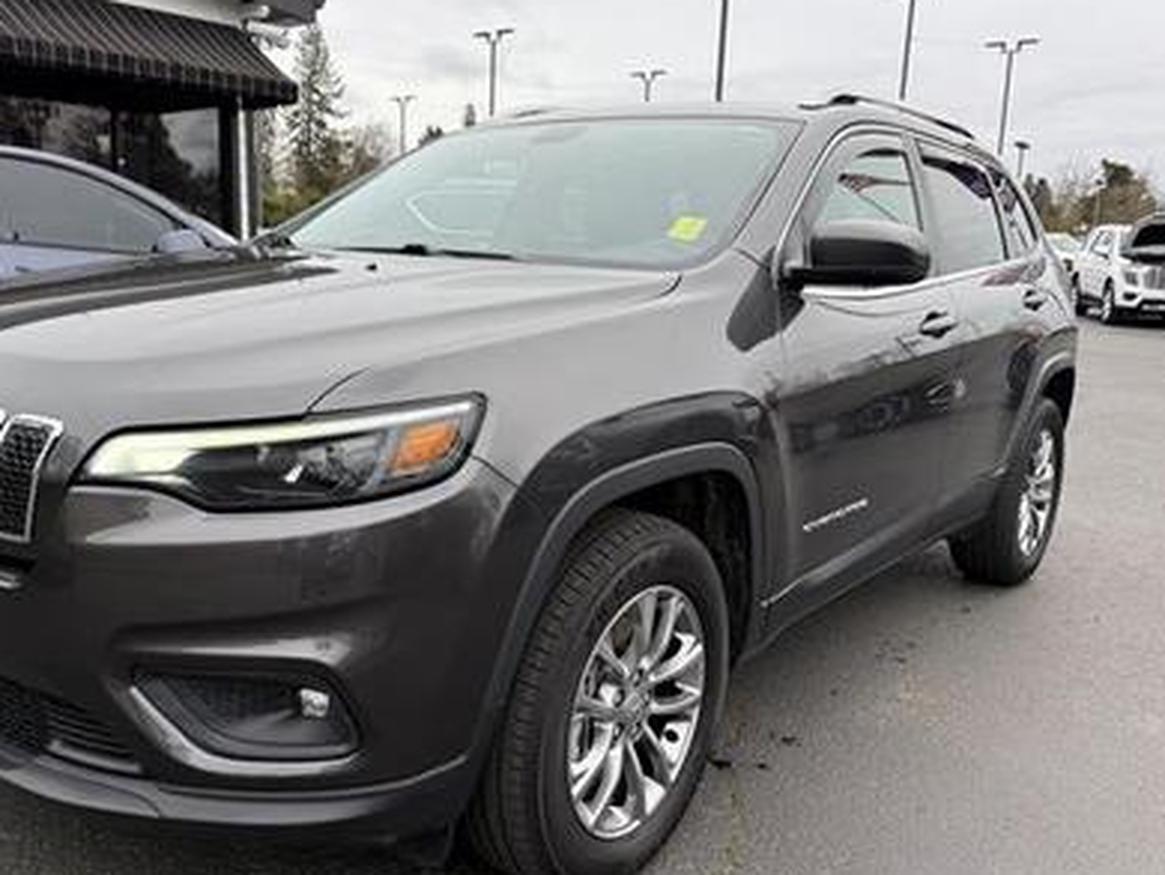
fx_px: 1044
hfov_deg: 57.8
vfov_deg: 45.5
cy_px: 451
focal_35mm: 31
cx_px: 457
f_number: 1.78
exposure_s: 1/1018
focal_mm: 6.76
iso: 80
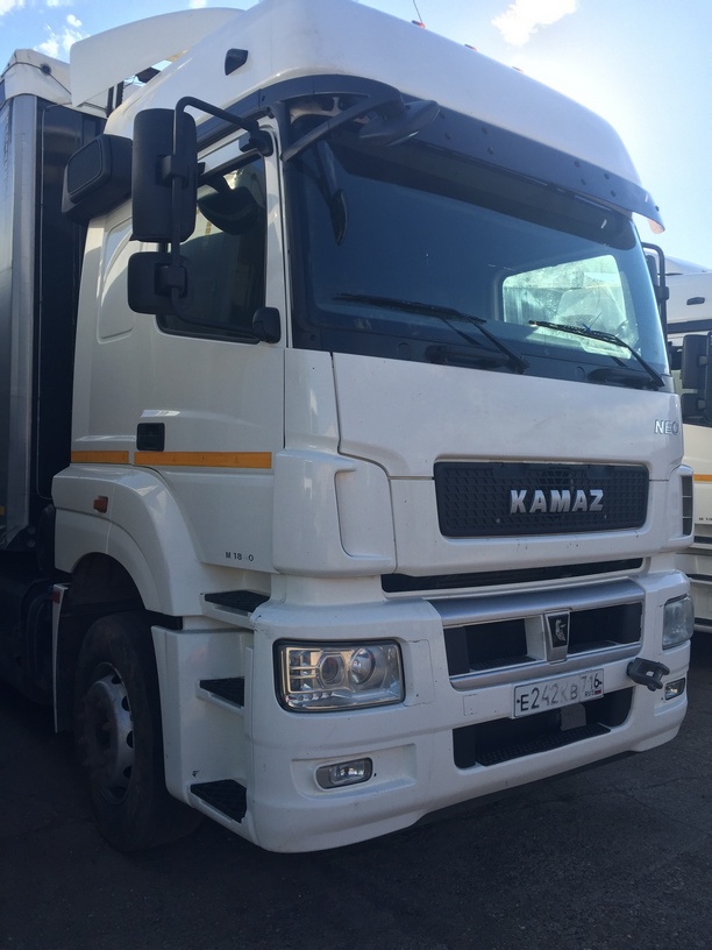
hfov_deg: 48.2
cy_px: 475
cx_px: 356
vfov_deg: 61.7
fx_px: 795
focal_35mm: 29
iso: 32
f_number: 2.2
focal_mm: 4.15
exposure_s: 1/807
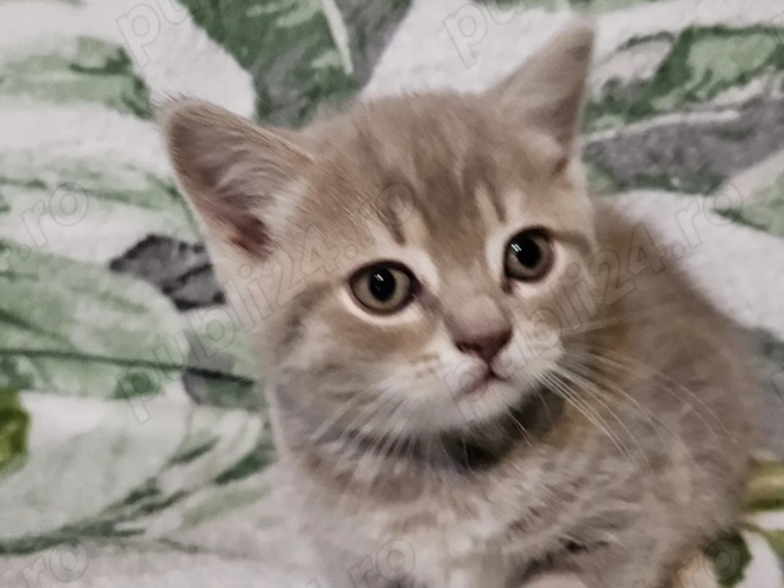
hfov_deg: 45.7
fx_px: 929
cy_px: 318
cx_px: 428
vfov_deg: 35.1
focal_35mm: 41
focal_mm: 5.4
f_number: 1.8
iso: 640
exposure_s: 1/33.3
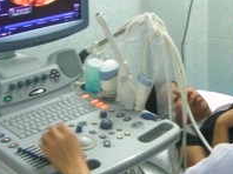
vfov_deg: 19.1
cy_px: 73
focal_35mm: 77
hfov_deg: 24.9
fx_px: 518
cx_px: 191
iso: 65
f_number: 2.9
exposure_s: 1/3.7
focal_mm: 5.7
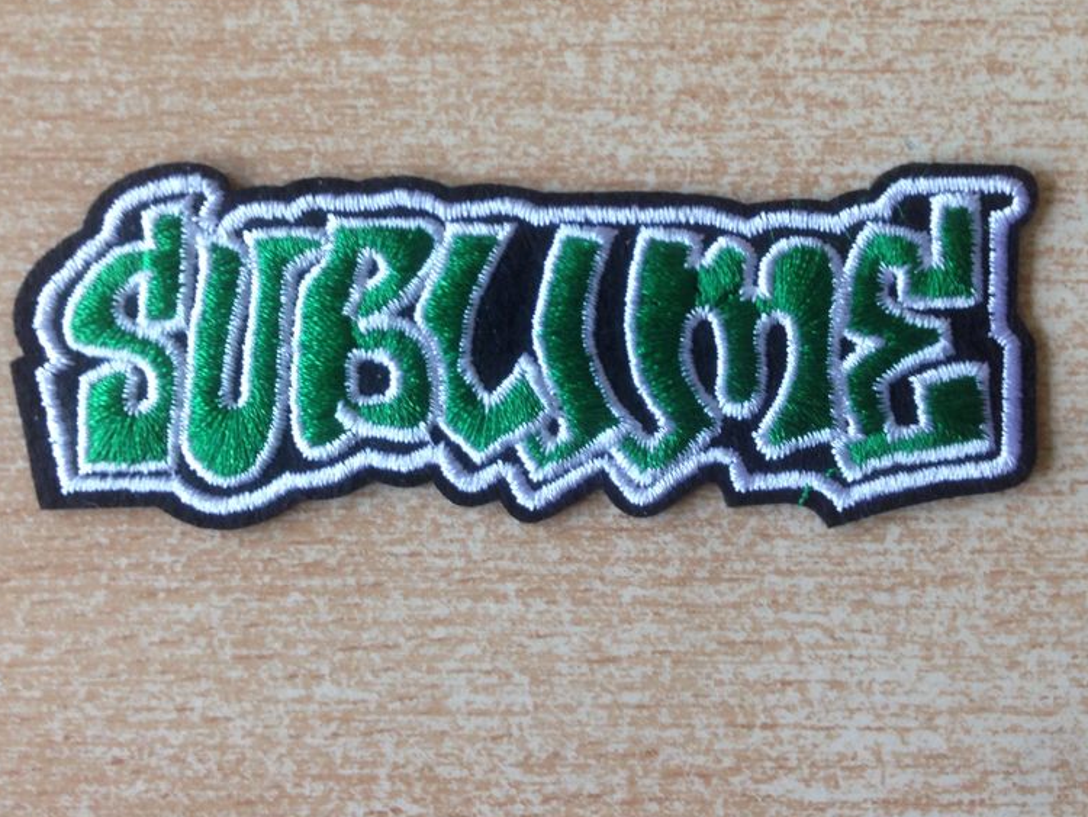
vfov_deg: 32.7
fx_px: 1383
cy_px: 293
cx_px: 525
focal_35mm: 44
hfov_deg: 42.9
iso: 50
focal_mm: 4.12
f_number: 2.4
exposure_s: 1/40
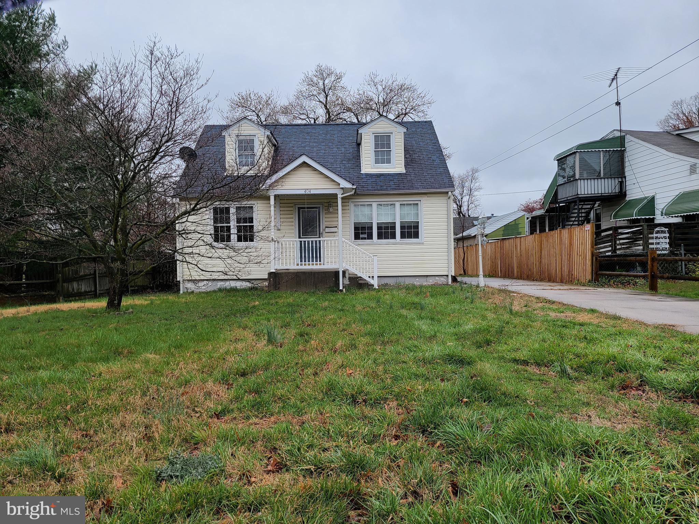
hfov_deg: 67.3
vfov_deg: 53.1
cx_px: 350
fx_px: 525
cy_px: 262
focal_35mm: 26
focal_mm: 5.4
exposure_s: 1/325
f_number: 1.8
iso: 40
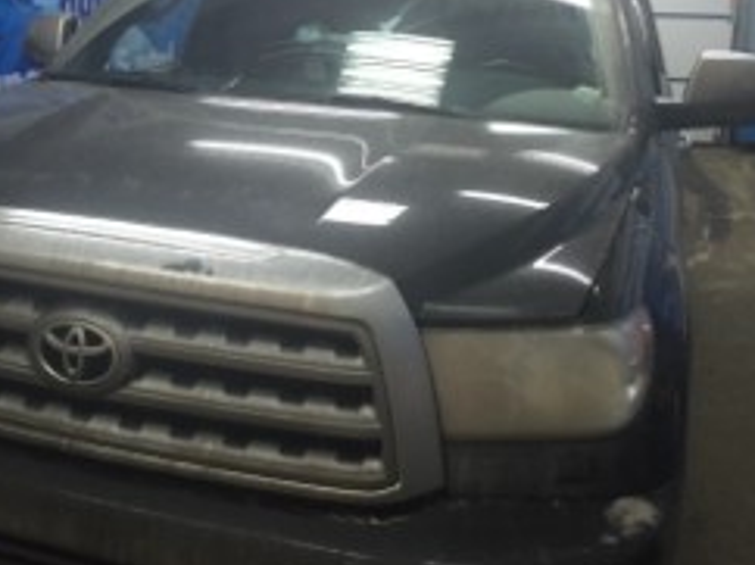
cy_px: 209
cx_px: 234
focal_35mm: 48
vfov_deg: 30.1
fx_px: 1046
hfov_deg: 39.1
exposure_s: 1/33
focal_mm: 4.15
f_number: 2.2
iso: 160
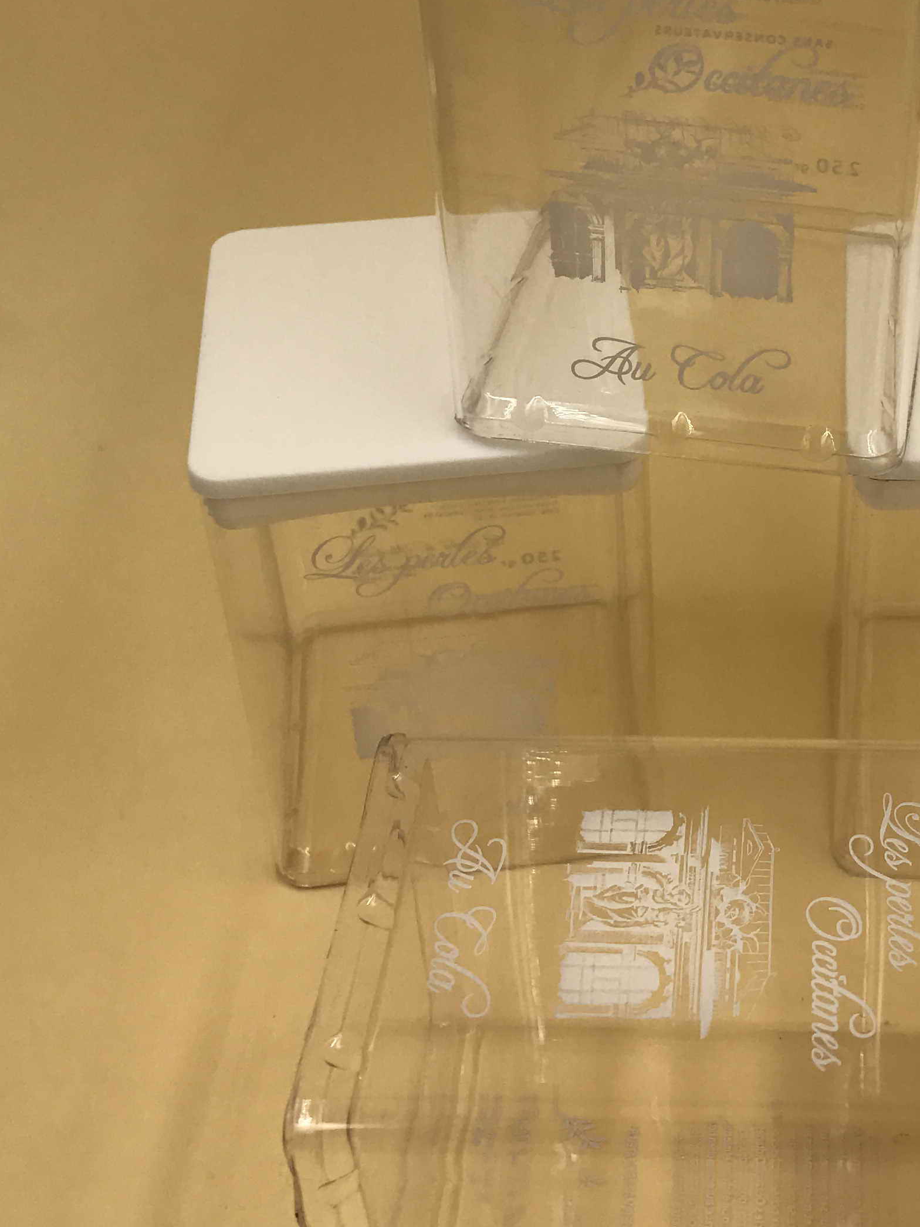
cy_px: 448
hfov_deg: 26.7
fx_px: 1914
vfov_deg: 35.3
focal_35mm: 54
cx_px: 695
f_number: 1.8
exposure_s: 1/1350
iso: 20
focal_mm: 3.99
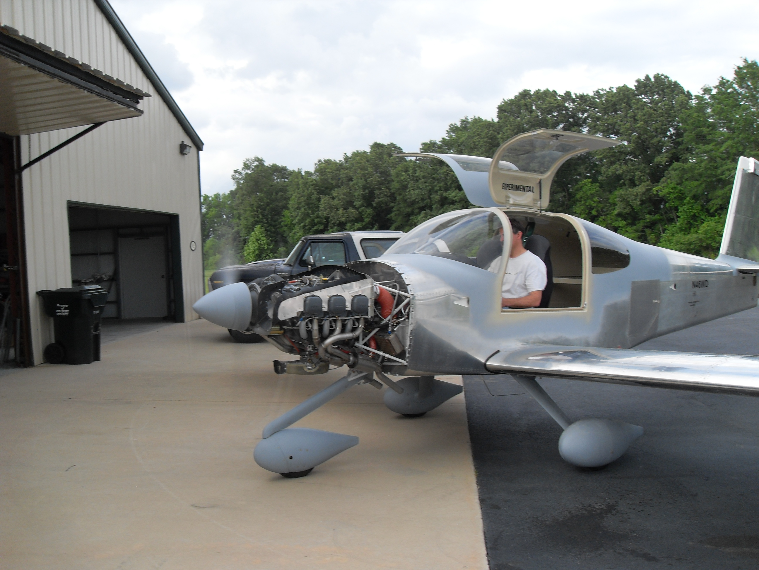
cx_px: 380
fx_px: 767
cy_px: 285
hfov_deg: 52.6
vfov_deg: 40.7
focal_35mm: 35
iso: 80
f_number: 7
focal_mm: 6.3
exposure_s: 1/60
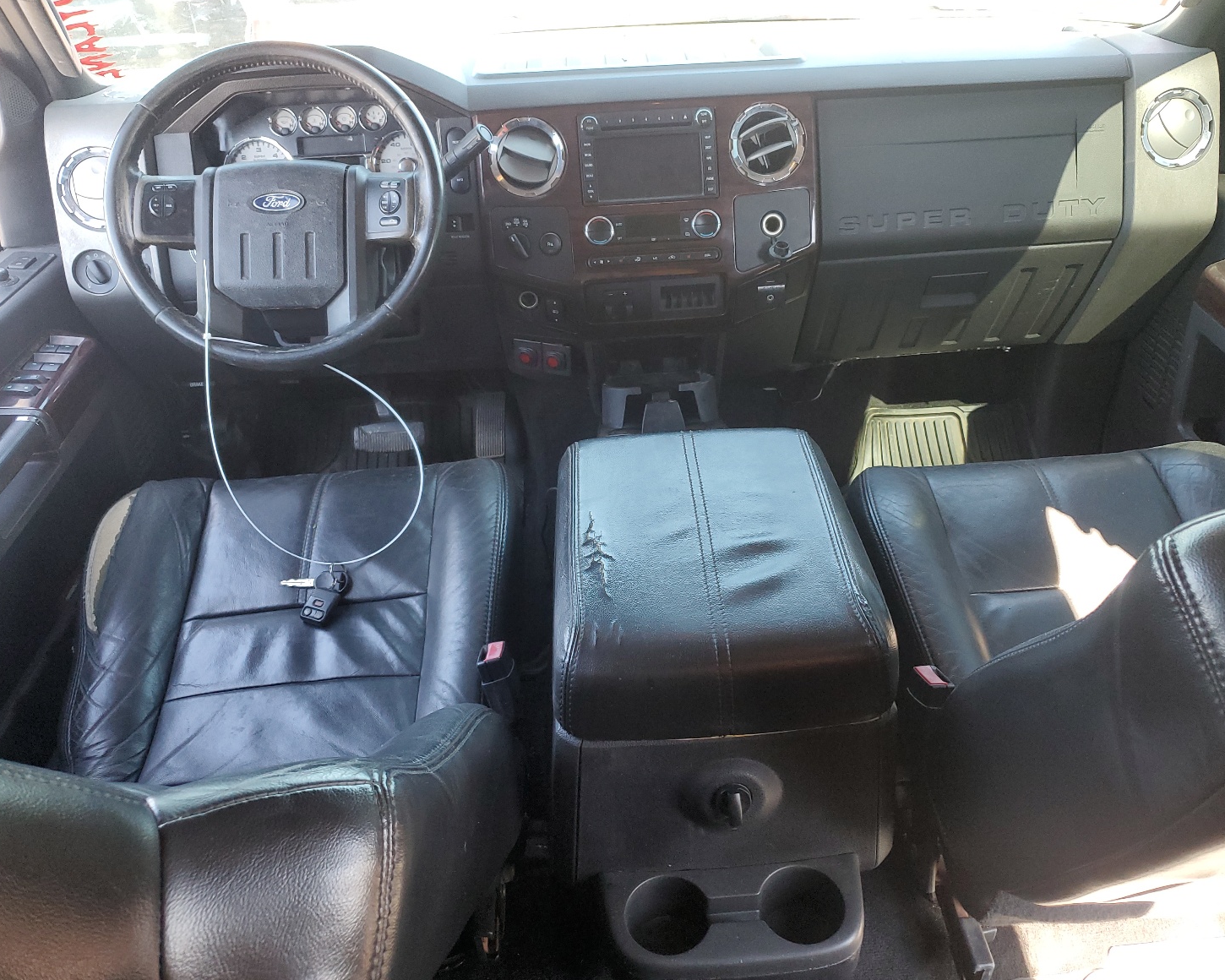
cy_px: 487
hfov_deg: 62.2
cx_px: 637
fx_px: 1015
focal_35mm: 28
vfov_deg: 51.5
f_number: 1.5
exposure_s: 1/120
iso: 91
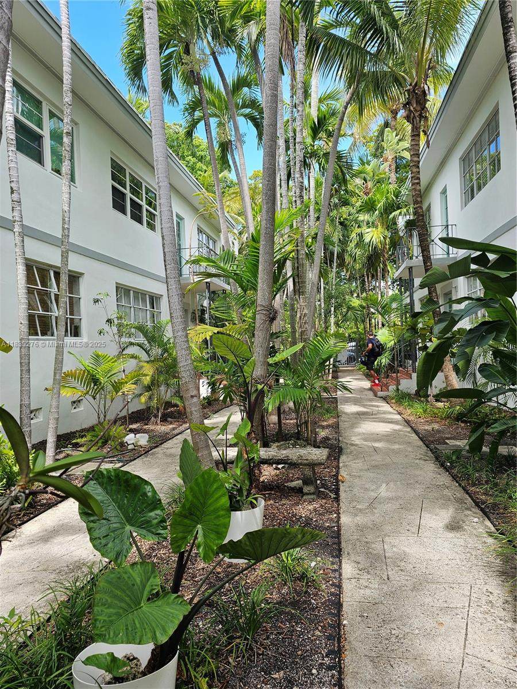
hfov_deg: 58.9
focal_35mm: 23
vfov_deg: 73.9
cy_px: 344
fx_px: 458
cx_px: 258
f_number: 1.7
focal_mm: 6.3
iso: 12
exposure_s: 1/180
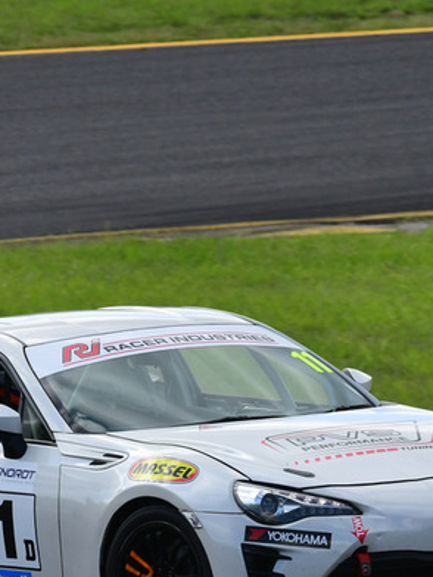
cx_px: 93
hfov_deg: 1.5
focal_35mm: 1000
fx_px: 16678
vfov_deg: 2.0
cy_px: 336
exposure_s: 1/640
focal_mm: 340
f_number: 11
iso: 800
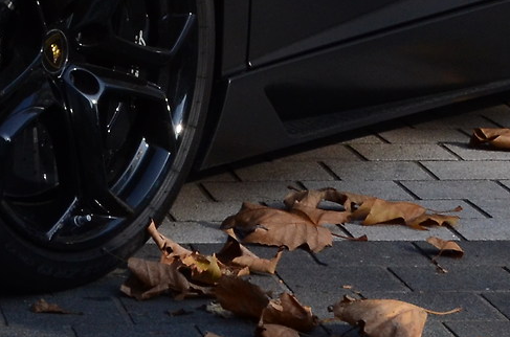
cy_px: -311
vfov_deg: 6.4
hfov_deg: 9.8
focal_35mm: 207
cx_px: -152
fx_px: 2925
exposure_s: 1/400
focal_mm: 28
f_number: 11
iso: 640
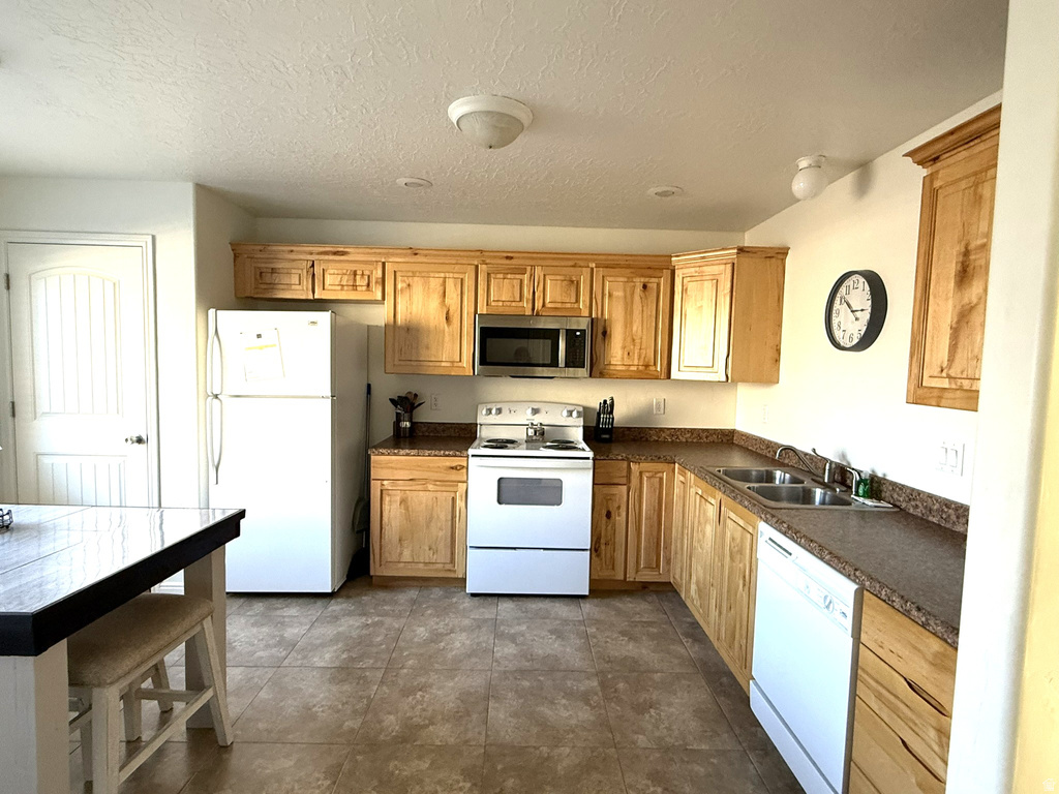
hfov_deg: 91.0
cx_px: 530
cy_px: 397
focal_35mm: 17
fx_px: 520
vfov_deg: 74.7
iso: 320
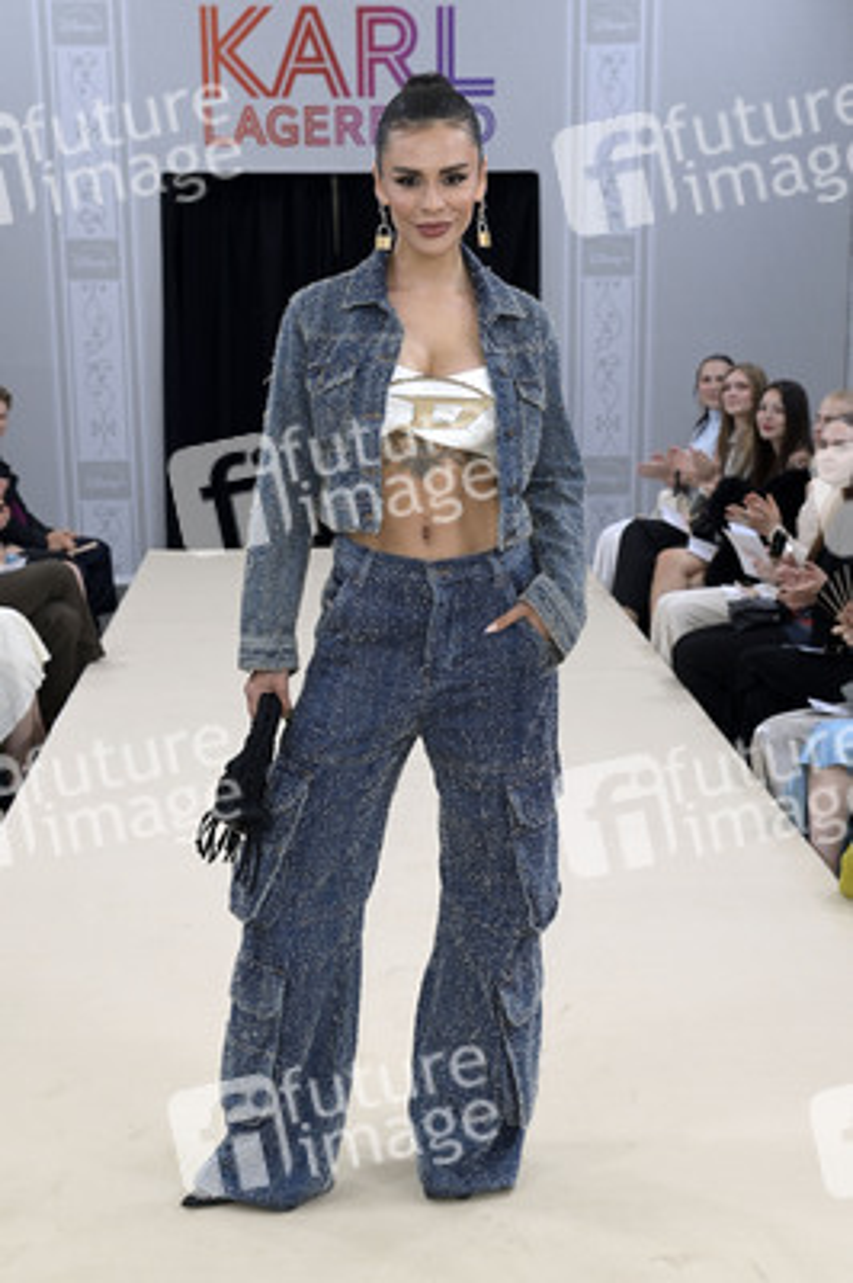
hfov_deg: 24.6
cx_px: 426
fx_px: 1958
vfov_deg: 36.3
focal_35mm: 55
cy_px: 642
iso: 500
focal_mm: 55
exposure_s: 1/250
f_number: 5.6
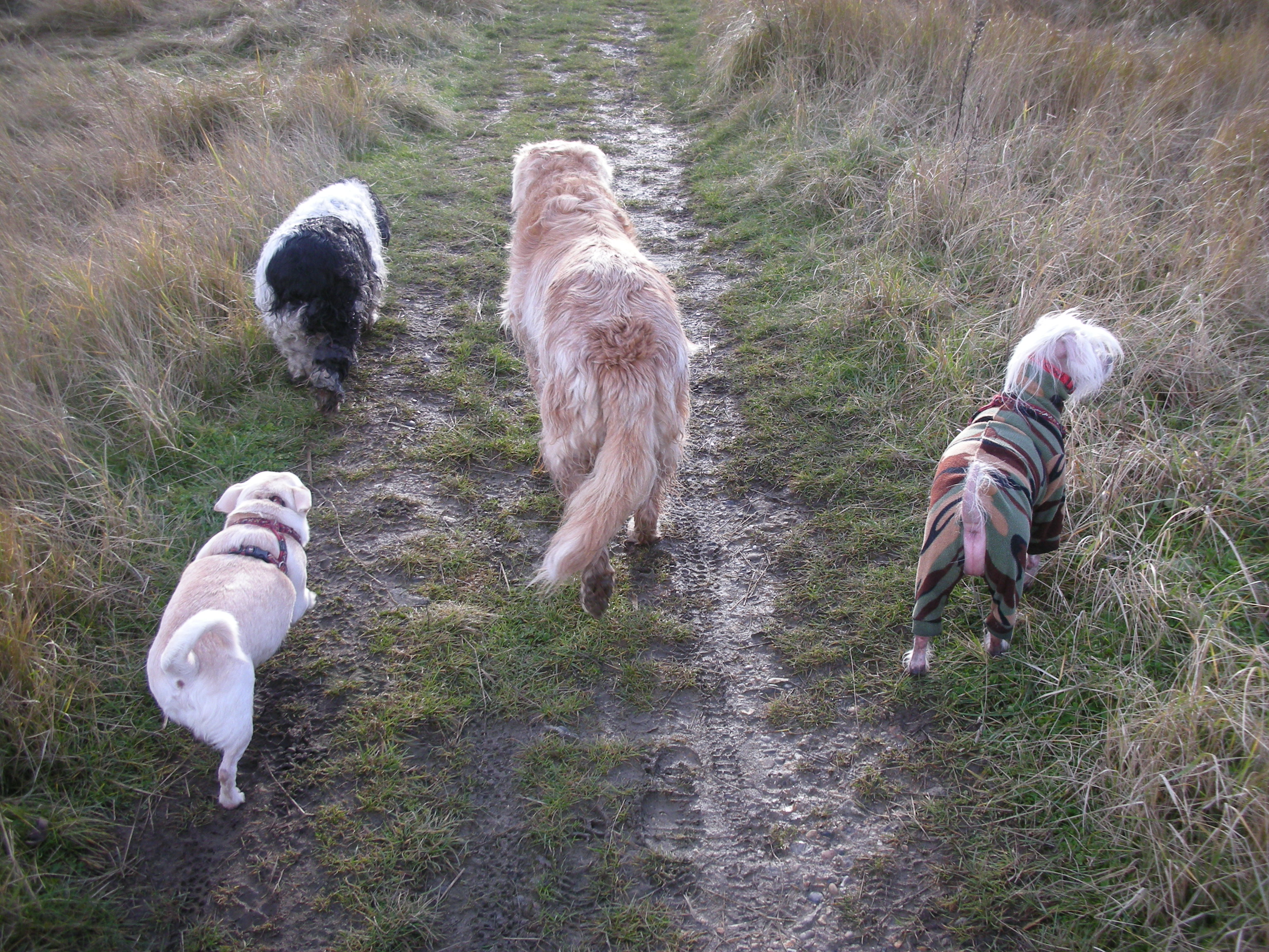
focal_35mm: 35
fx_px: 1283
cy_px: 476
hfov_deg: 52.6
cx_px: 634
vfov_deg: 40.7
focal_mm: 5.8
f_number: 2.8
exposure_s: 1/251
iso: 50
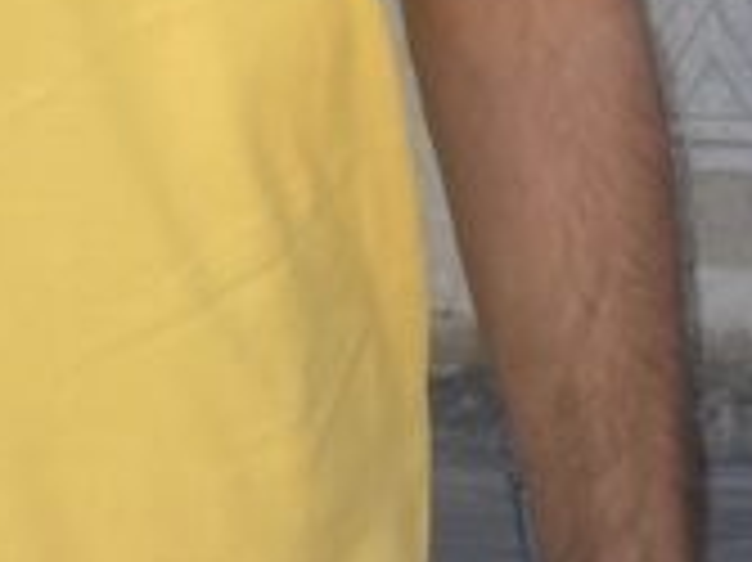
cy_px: -904
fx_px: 3321
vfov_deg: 8.6
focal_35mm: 153
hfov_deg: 12.5
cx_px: -207
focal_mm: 3.99
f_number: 1.8
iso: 20
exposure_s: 1/326
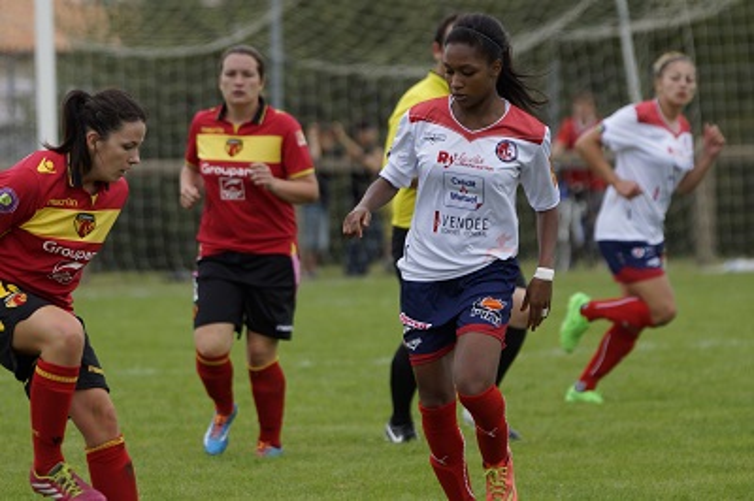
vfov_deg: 3.3
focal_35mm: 420
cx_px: 377
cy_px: 250
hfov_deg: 4.9
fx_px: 8789
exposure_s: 1/500
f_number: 5.6
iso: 250
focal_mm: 280
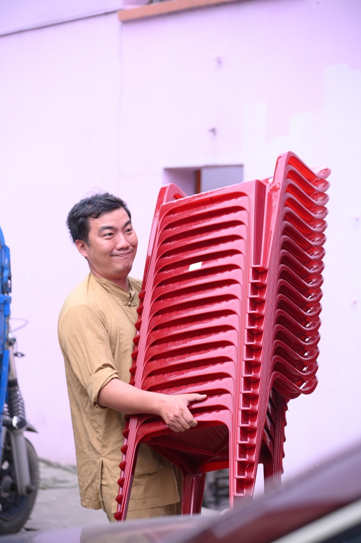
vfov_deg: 18.6
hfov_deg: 12.4
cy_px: 272
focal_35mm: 110
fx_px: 1657
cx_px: 180
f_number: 4
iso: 500
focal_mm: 110
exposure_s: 1/500
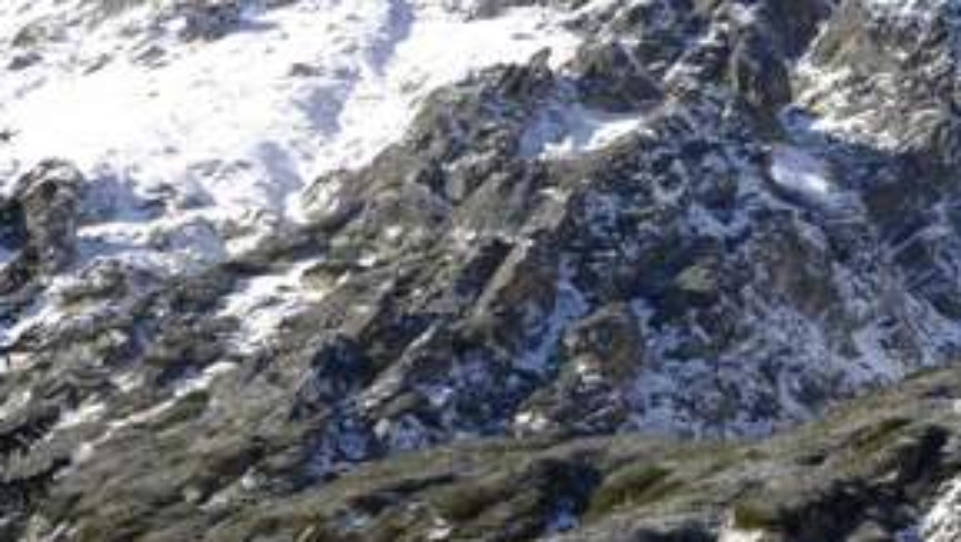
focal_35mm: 226
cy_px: 86
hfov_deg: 9.5
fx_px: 5763
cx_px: 825
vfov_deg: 5.4
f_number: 7.1
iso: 100
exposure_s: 1/200
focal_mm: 52
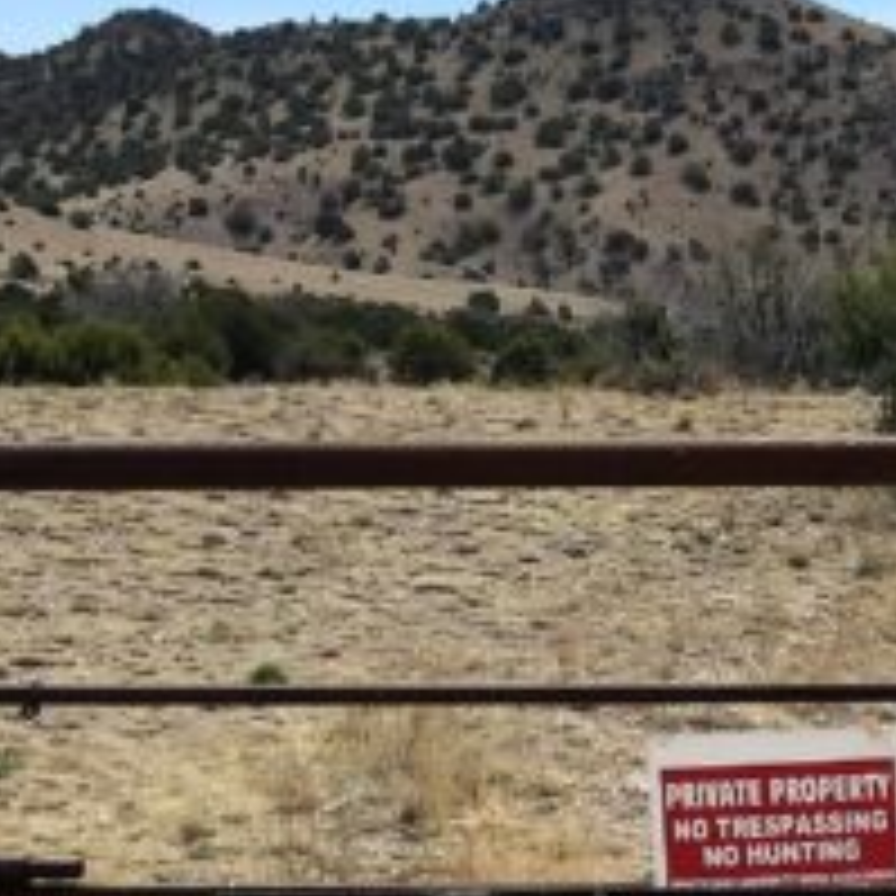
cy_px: 414
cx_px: 1711
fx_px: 2899
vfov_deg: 17.6
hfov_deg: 14.8
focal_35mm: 99
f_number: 2.2
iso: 32
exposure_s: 1/2475
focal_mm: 4.15
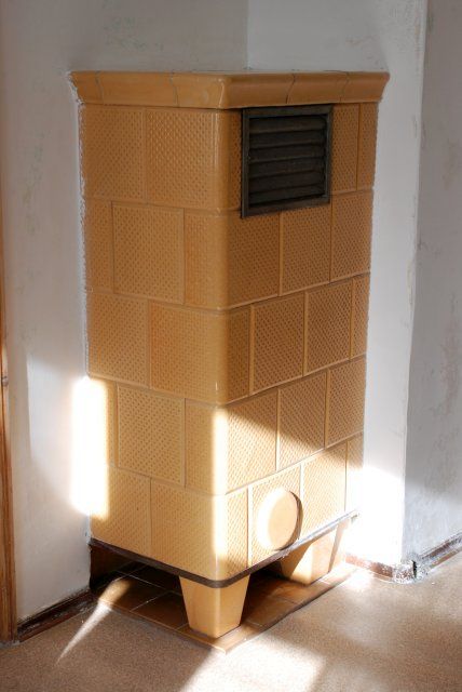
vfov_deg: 33.4
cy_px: 346
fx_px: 1152
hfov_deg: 22.7
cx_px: 231
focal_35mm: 60
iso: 400
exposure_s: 1/200
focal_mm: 40
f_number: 7.1
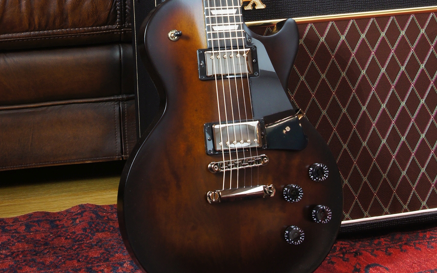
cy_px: -12
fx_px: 1010
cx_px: 219
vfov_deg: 15.1
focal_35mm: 85
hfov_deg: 24.4
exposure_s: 1/5
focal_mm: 35
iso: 400
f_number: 8
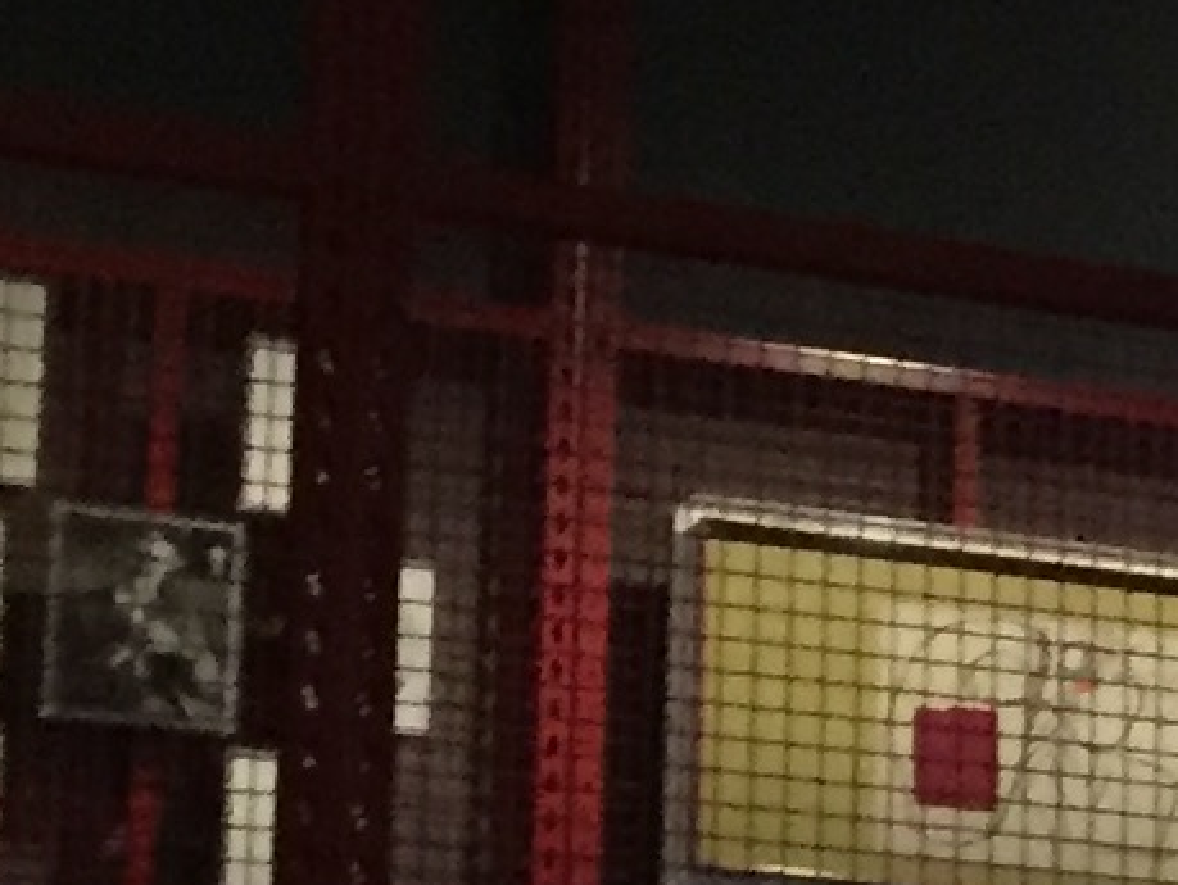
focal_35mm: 206
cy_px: 739
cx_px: 2946
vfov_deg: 7.2
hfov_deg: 8.6
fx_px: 7016
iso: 320
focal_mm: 4.15
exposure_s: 1/17
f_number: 2.2
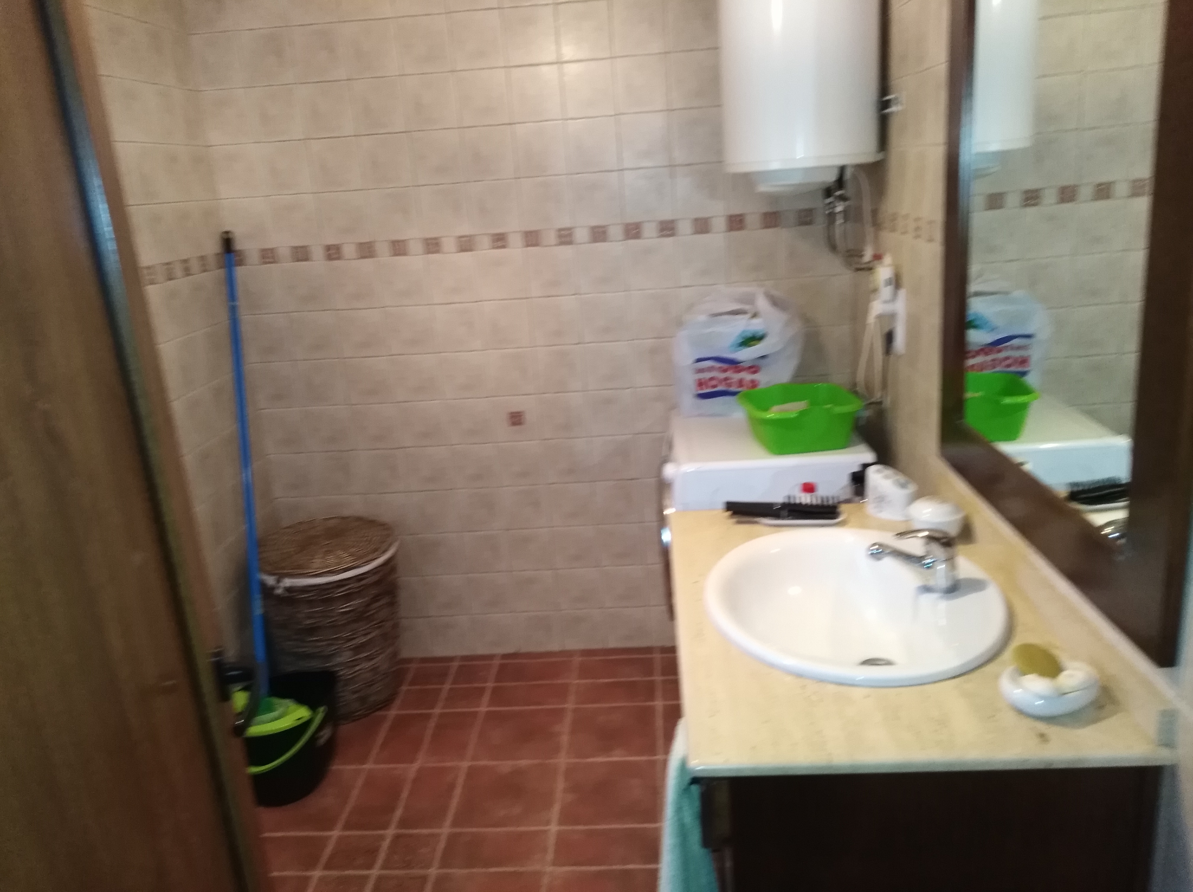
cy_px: 446
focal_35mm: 26
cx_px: 596
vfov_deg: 53.0
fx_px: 895
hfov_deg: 67.4
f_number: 2.2
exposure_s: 1/15
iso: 877
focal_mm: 3.83
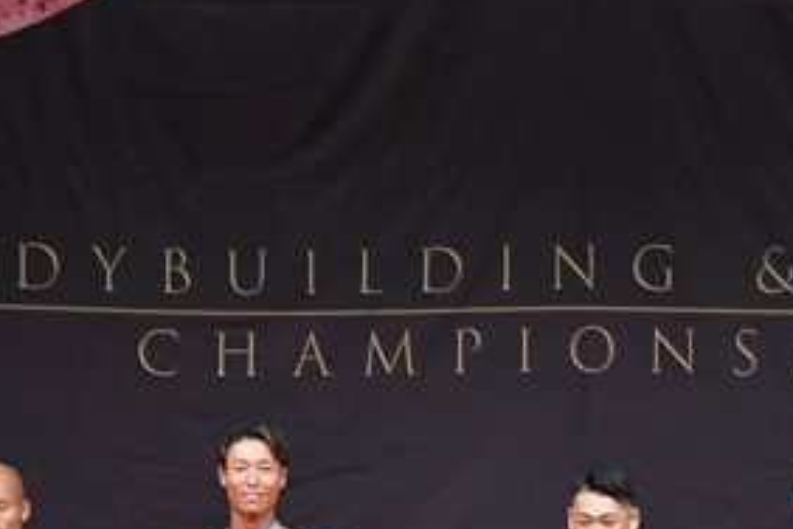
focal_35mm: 379
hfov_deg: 5.4
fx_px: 8348
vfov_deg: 3.6
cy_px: 689
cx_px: 572
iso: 4000
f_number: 5.6
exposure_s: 1/400
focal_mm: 92
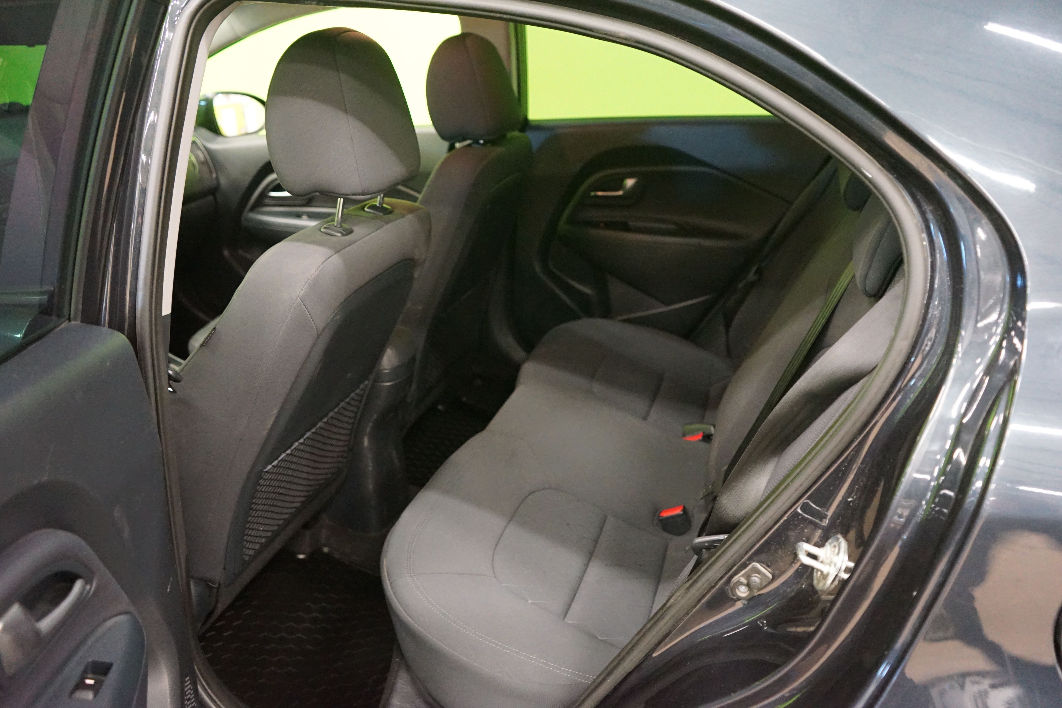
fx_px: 826
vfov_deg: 46.4
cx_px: 531
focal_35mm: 28
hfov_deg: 65.5
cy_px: 354
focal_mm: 28
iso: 6400
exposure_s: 1/15
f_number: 3.5
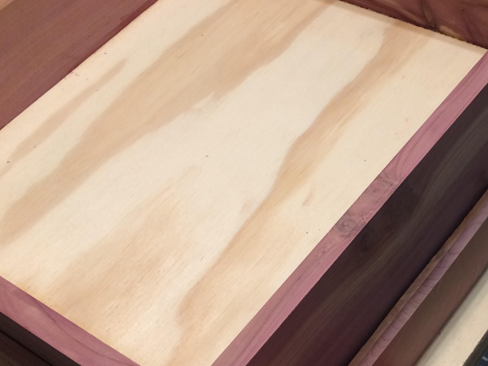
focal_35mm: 54
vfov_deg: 26.3
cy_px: 314
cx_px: 437
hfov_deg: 33.7
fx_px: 761
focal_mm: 4.15
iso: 80
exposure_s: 1/30
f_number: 2.2
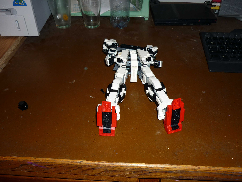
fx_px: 231
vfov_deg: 42.9
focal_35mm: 33
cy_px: 91
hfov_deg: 55.4
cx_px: 121
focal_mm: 5.5
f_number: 2.8
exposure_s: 1/30
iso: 100
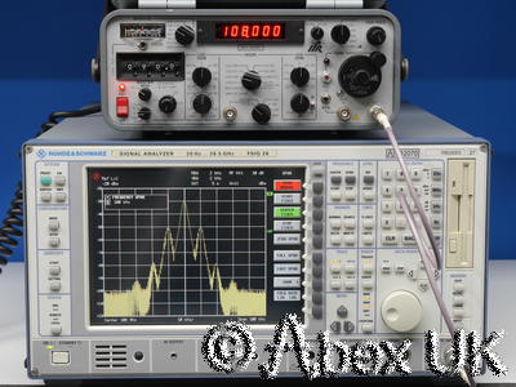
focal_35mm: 92
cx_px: 258
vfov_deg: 16.1
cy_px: 194
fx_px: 1371
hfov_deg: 21.3
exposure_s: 1/3.2
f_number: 9
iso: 400
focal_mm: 46
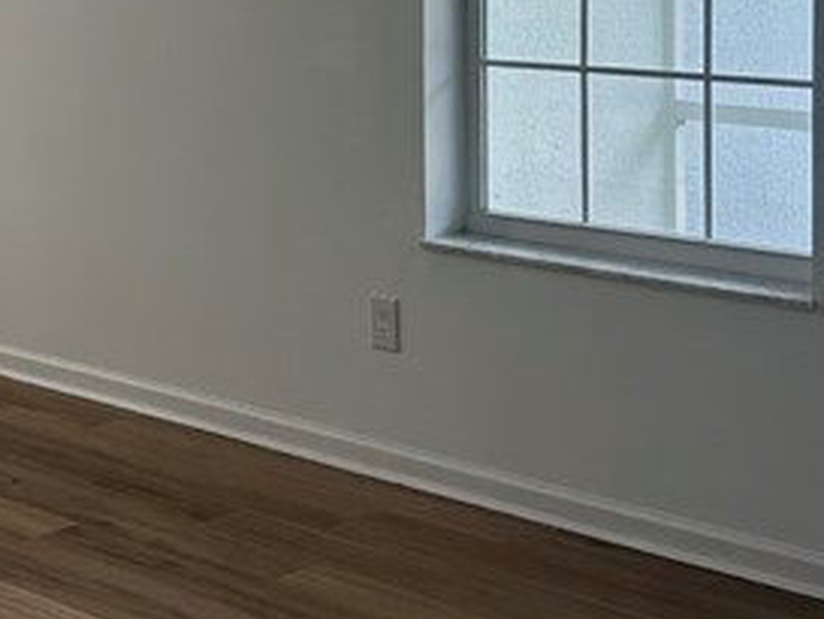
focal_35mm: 90
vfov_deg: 16.1
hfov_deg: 20.8
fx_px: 2143
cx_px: -60
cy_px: 12
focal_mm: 6.86
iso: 64
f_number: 1.78
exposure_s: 1/120
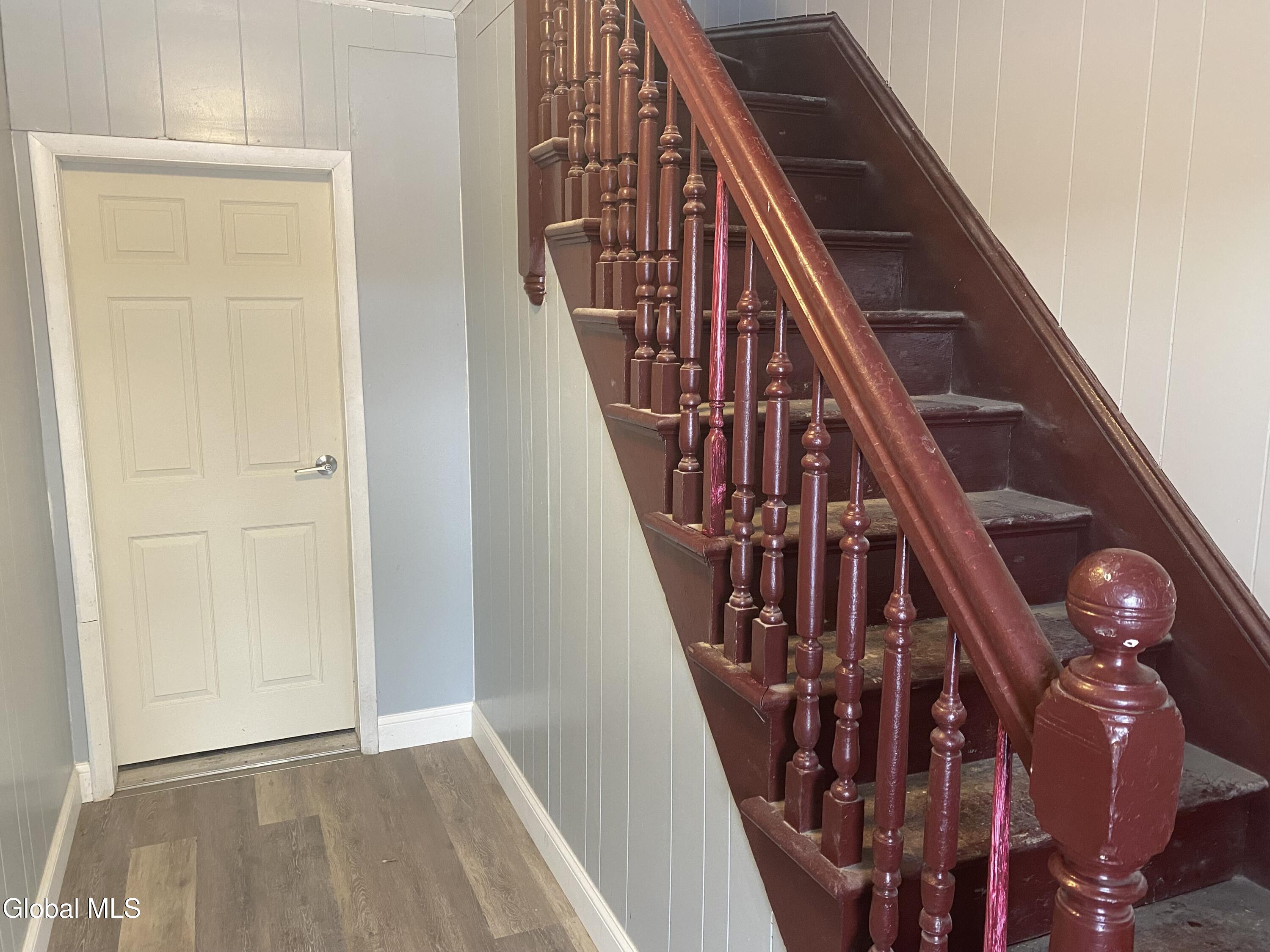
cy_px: 476
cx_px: 635
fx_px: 954
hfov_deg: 67.3
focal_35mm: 26
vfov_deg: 53.1
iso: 320
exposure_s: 1/60
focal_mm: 4.25
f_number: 1.8
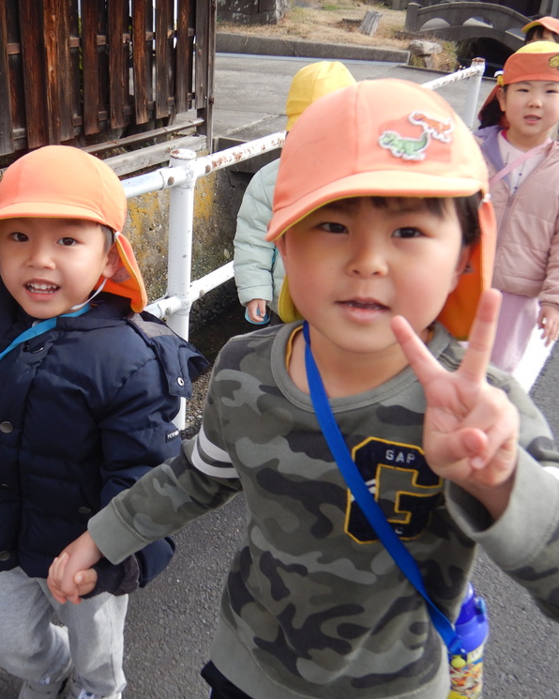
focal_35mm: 38
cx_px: 223
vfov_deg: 47.9
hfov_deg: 39.0
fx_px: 786
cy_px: 348
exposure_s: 1/800
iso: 125
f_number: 2.8
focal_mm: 5.1
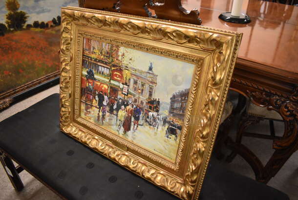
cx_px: 149
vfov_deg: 48.0
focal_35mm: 27
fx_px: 224
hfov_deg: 67.3
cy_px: 100
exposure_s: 1/125
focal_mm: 18
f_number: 3.5
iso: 2800
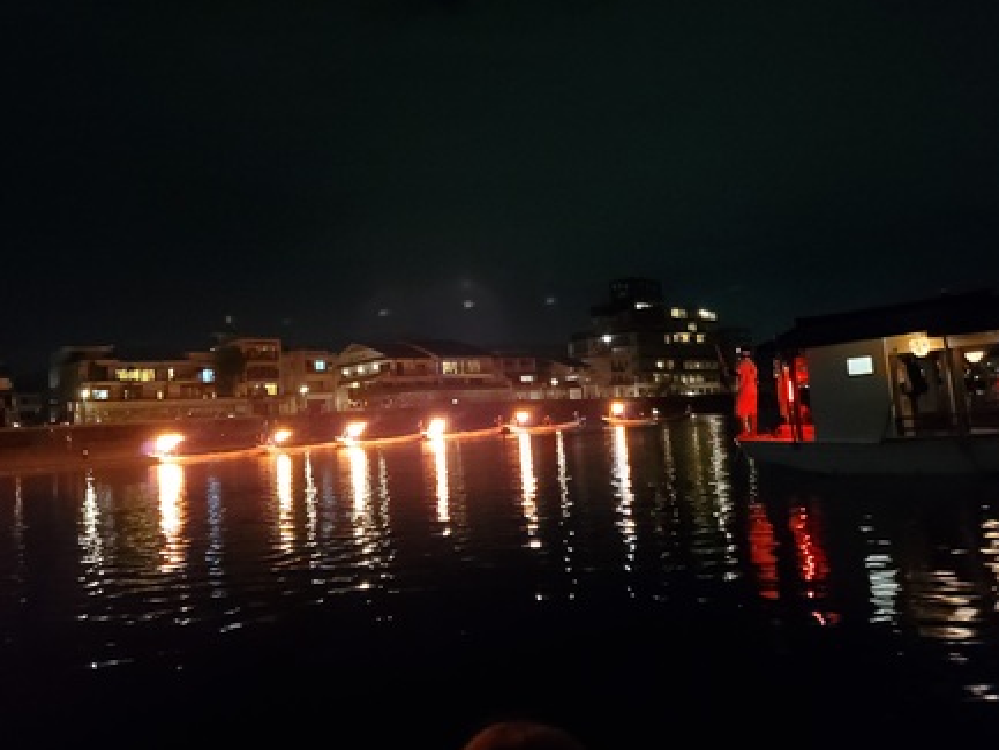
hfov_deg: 65.3
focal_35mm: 27
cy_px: 373
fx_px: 779
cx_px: 482
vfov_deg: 51.4
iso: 1250
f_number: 1.5
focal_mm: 4.3
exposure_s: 1/9
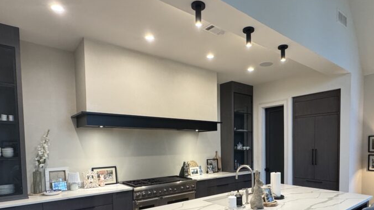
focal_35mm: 18
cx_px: 217
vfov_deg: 57.8
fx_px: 178
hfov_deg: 91.9
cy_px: 158
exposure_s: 1/120
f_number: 2.2
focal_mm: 2.22
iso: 250
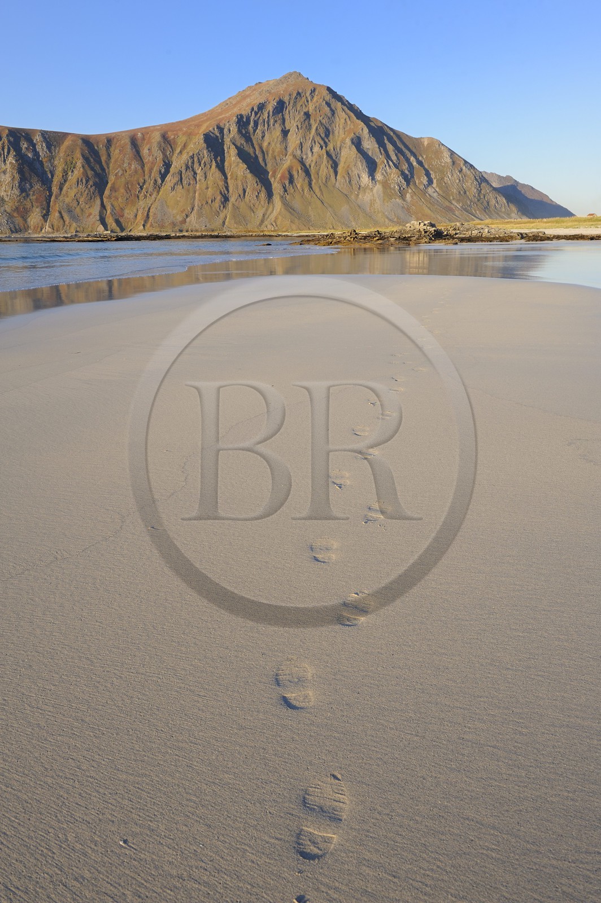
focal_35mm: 29
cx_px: 300
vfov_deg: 63.7
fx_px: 727
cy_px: 452
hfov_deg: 44.9
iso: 200
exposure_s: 1/160
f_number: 10
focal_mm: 29
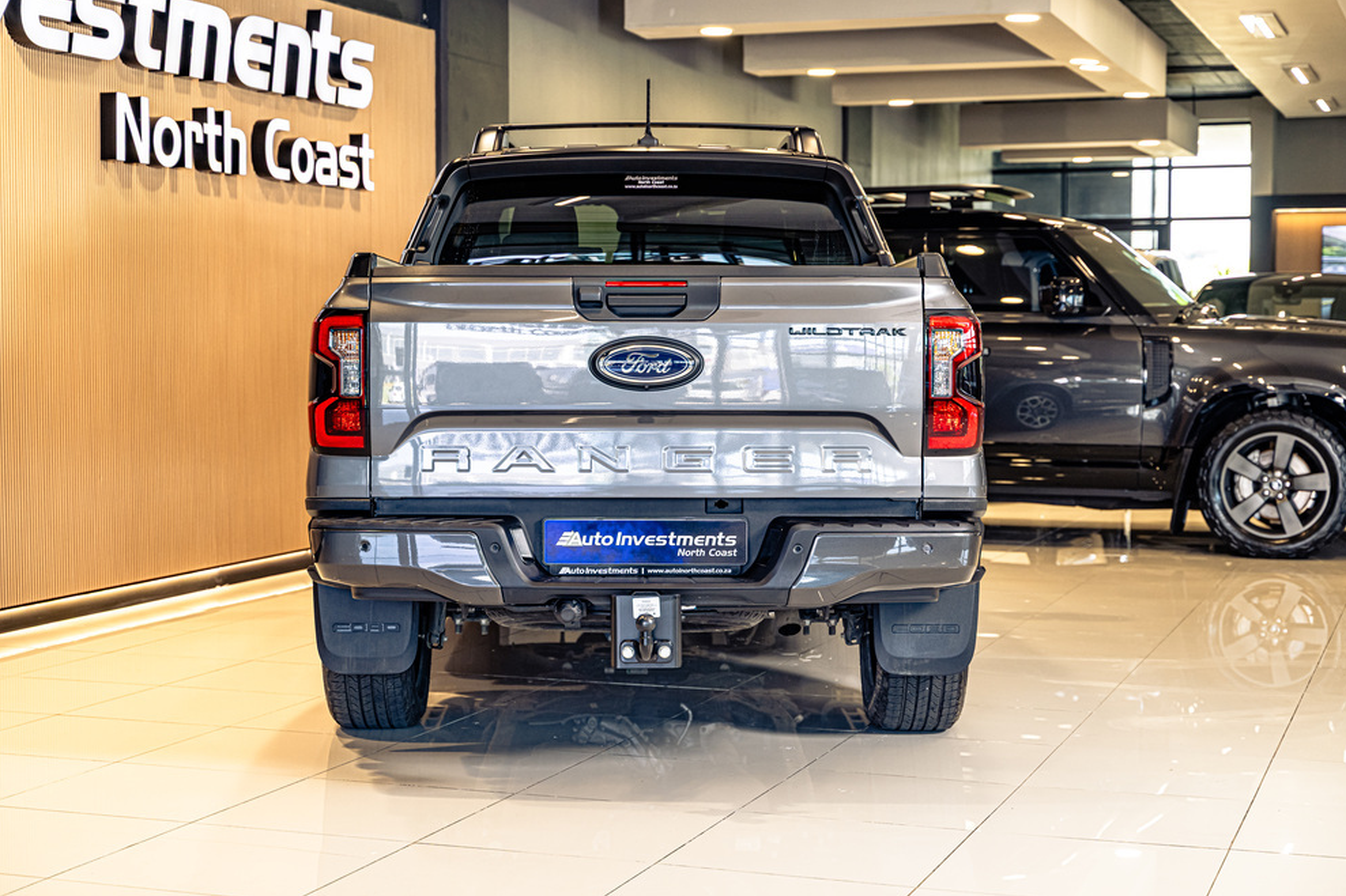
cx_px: 657
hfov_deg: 33.4
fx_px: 2243
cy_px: 447
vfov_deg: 22.6
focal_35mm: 60
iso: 500
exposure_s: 1/125
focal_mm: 58
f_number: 3.5
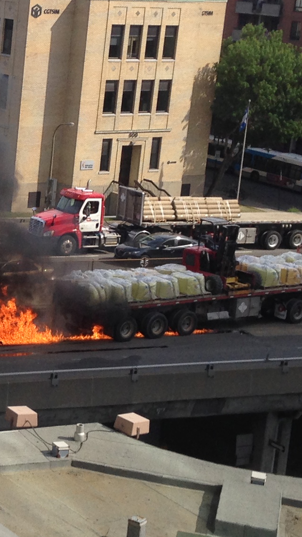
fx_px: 1466
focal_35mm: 103
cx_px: -177
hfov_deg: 11.2
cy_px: 261
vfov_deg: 20.7
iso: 50
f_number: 2.4
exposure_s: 1/321
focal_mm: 4.12
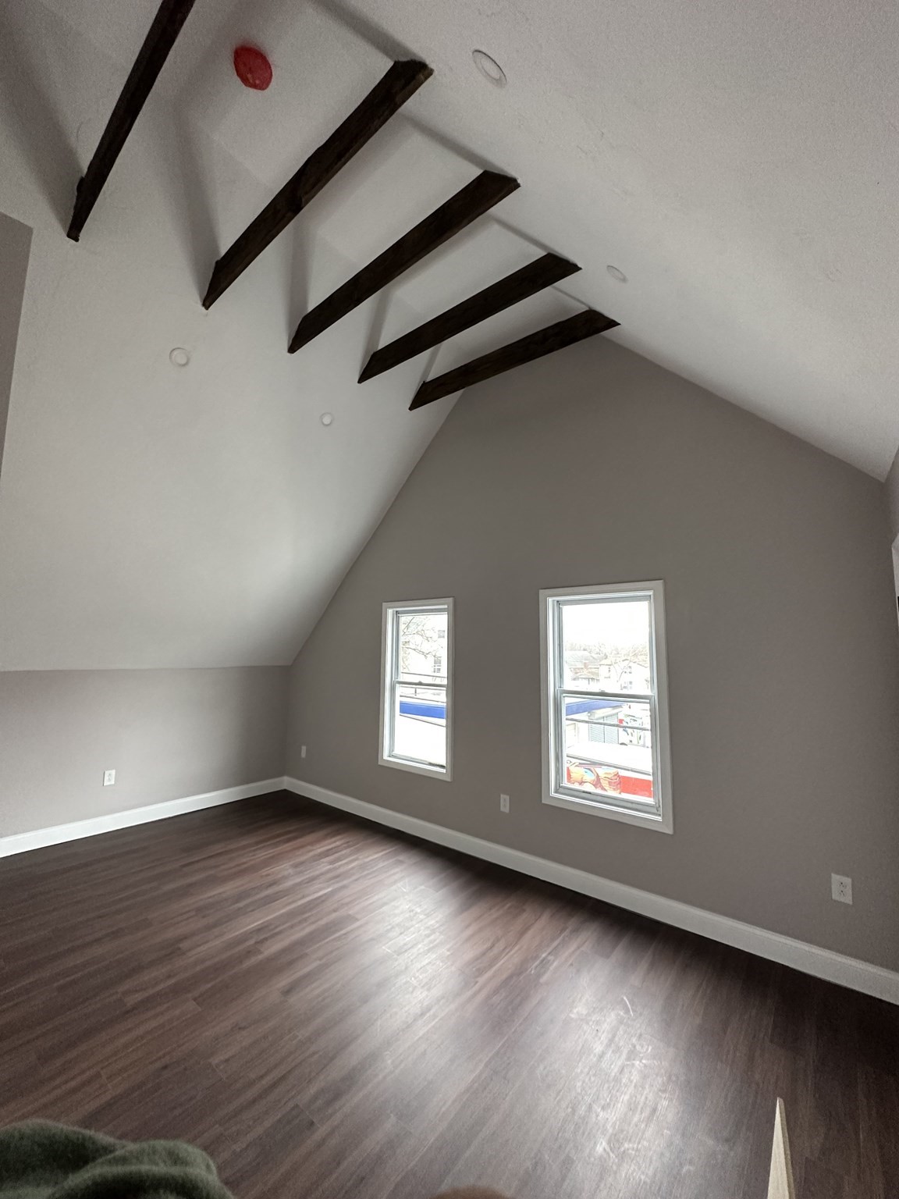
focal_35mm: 14
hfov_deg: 85.7
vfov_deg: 102.1
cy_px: 600
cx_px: 450
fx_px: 485
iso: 320
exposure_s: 1/63
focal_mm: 2.22
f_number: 2.2
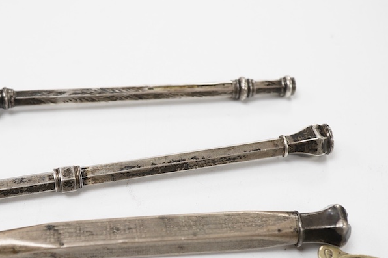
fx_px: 733
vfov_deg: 19.9
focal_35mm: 68
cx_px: 128
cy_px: 170
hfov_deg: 29.4
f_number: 9
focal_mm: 30
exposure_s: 1/125
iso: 1250
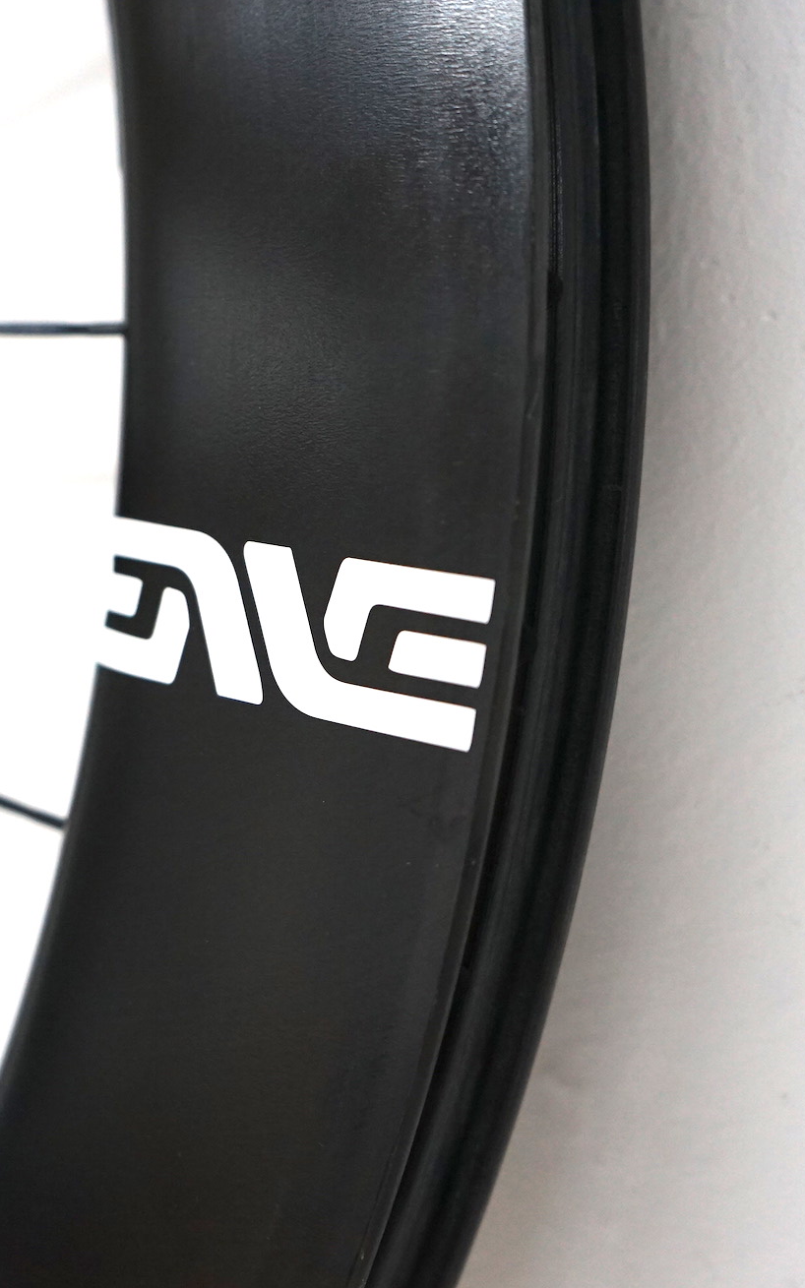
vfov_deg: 36.3
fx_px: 1966
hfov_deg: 22.6
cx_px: 86
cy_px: 644
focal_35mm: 56
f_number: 4
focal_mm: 36
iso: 1600
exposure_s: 1/60
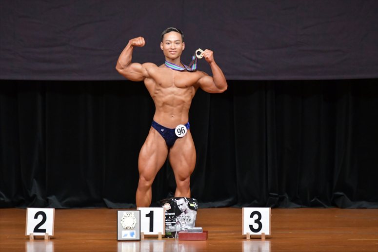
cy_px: 126
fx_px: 3149
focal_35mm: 300
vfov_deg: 4.6
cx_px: 189
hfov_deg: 6.9
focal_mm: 200
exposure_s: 1/400
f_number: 5.6
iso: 4000
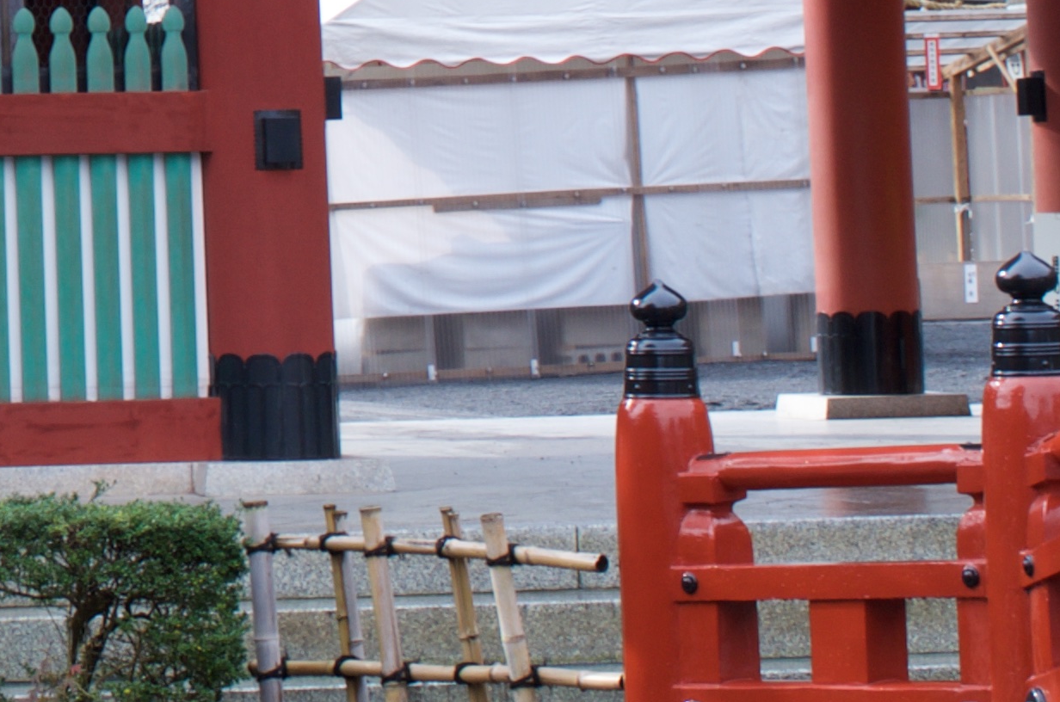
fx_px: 6171
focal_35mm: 210
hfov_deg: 9.4
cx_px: -793
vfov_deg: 6.4
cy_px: -604
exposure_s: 1/60
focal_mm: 35
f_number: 10
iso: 200
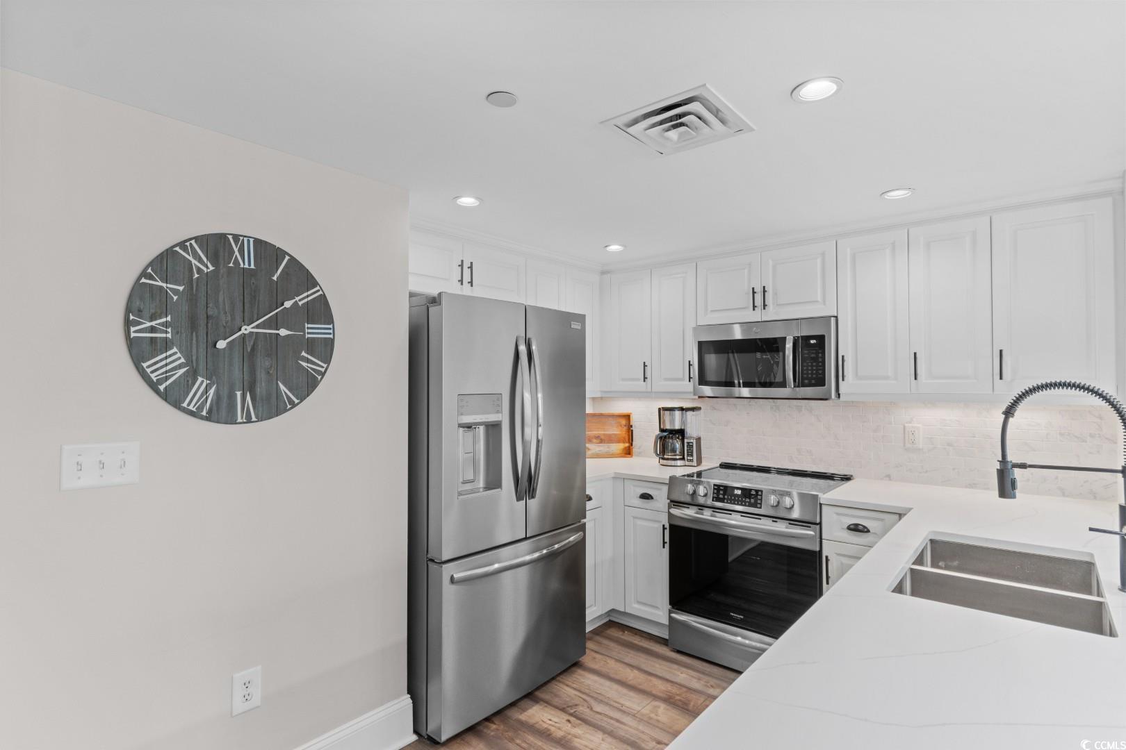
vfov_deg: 67.4
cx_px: 563
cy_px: 375
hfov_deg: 90.0
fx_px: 563
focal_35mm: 18
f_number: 4.8
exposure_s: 1/3
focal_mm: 12
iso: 100
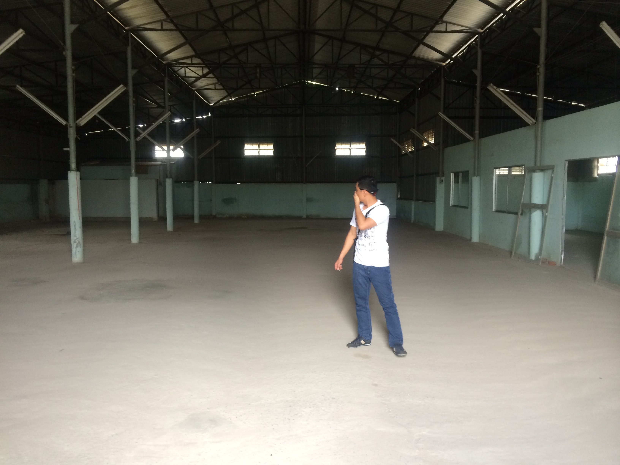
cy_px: 232
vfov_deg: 46.8
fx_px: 537
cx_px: 310
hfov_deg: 60.0
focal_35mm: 30
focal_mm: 4.12
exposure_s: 1/30
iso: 125
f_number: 2.2
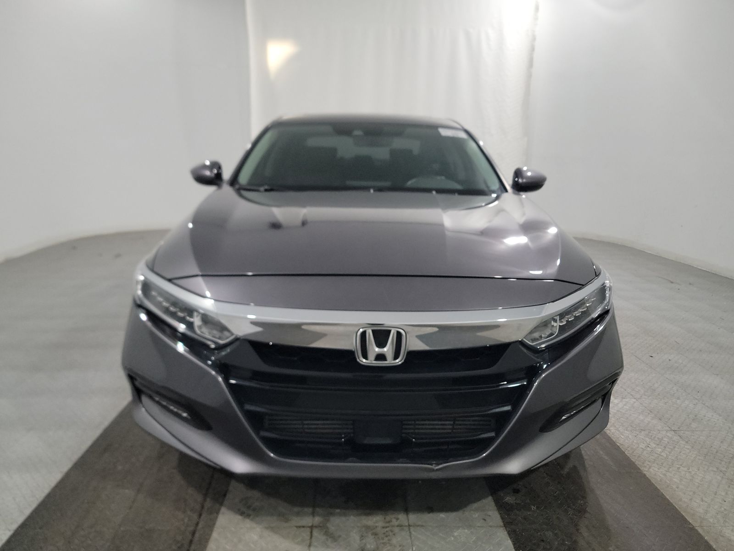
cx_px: 367
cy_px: 276
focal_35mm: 24
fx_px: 509
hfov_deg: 71.6
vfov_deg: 56.8
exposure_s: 1/59
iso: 1106
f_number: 1.8
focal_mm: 6.7
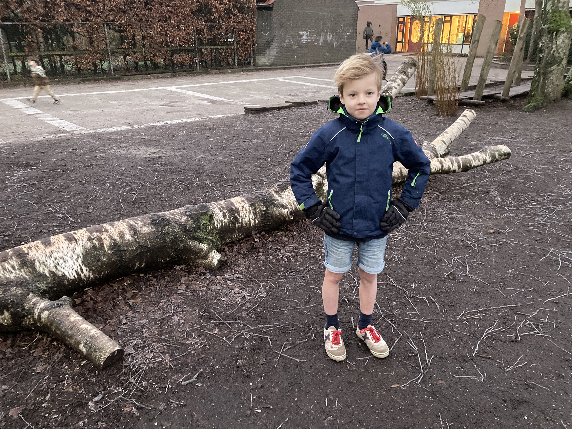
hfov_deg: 63.4
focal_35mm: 28
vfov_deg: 49.7
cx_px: 286
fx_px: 463
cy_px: 214
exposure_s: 1/30
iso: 640
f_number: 1.8
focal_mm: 3.99
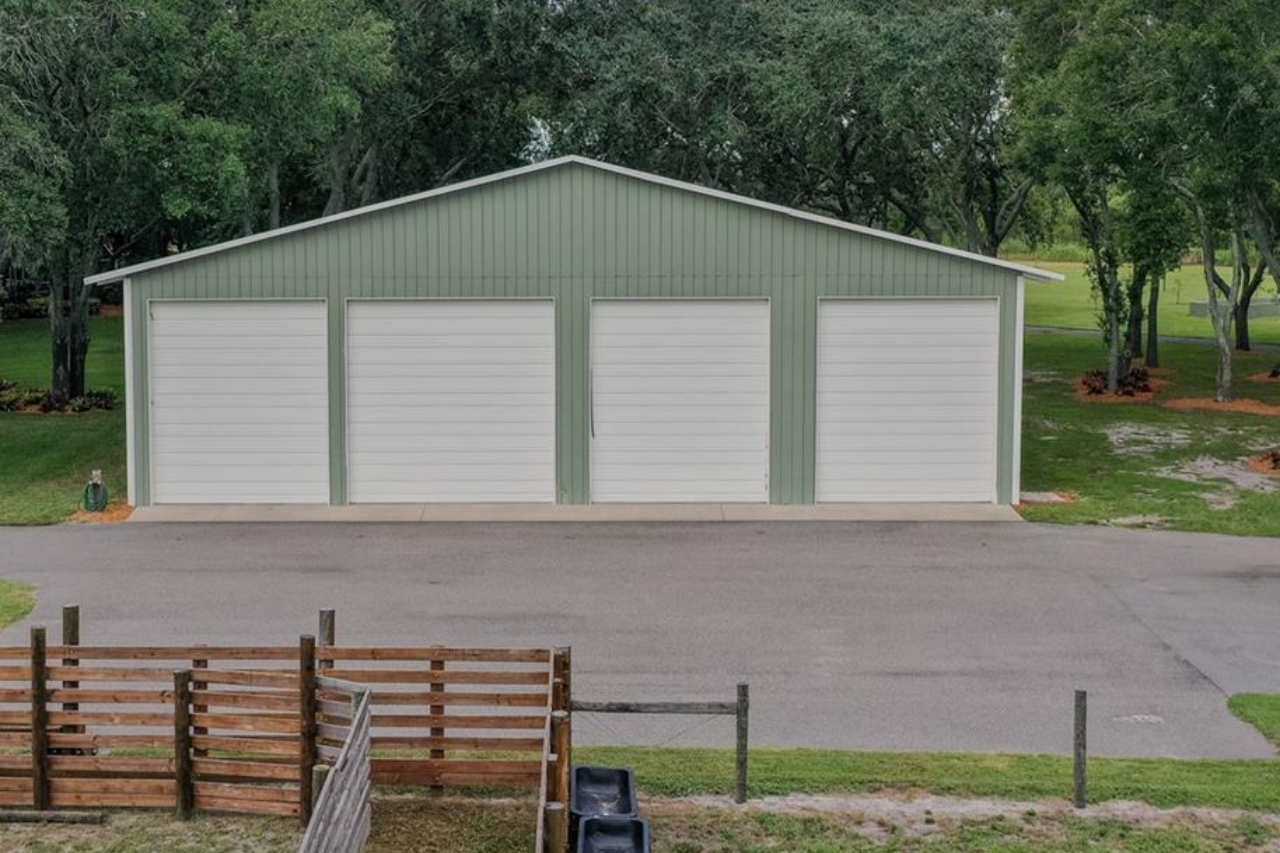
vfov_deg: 27.4
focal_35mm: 49
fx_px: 1742
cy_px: 307
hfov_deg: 40.2
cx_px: 527
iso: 100
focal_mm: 10.26
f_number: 3.2
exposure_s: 1/40
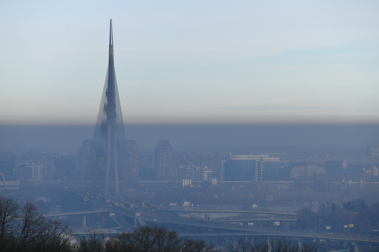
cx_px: 190
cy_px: 126
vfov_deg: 7.6
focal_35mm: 180
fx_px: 1895
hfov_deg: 11.4
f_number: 4.5
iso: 100
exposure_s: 1/1000
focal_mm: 180
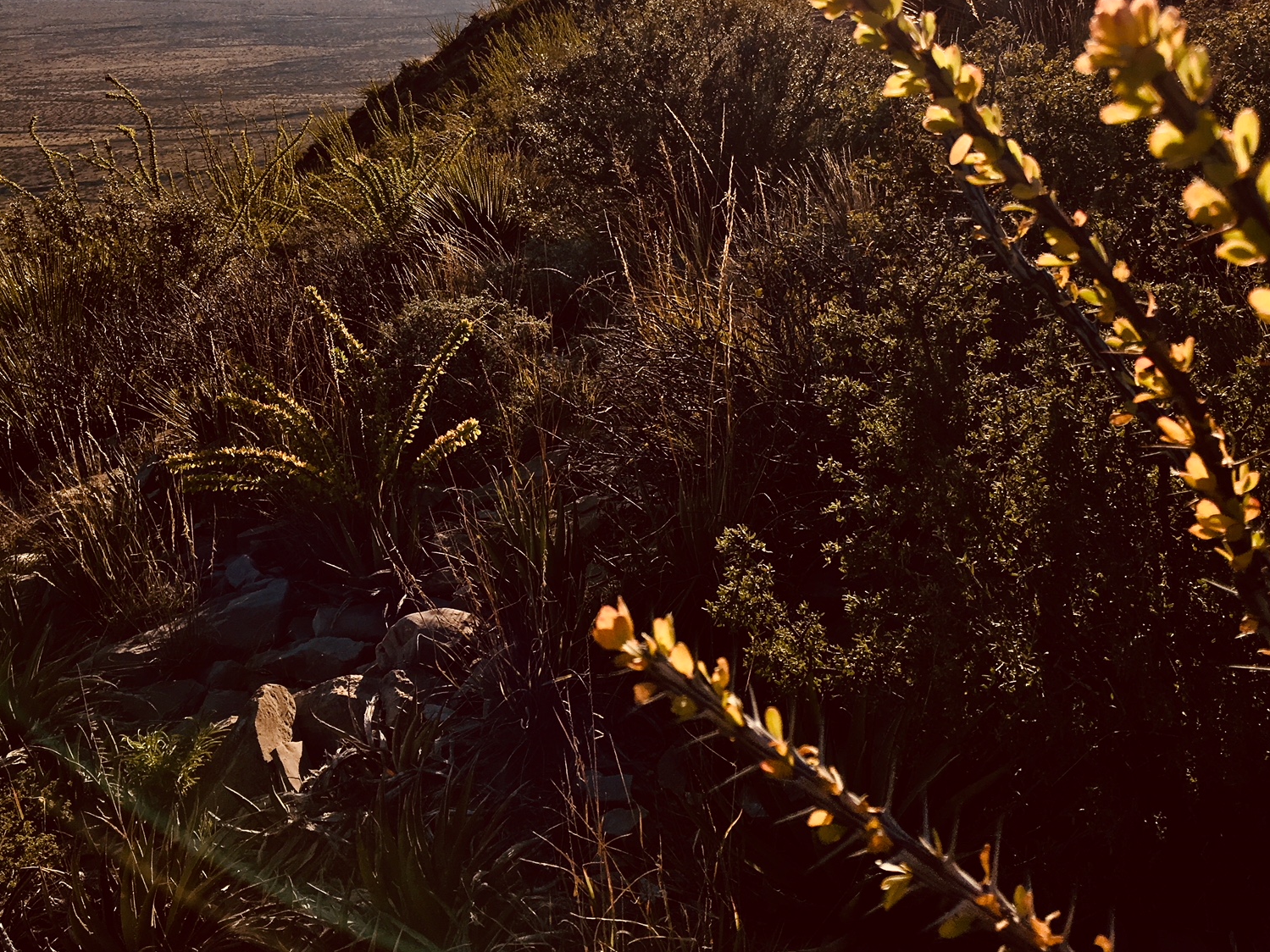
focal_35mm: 39
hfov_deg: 47.9
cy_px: 239
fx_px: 1431
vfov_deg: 36.0
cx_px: 639
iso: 25
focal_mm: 4.15
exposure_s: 1/2564
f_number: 2.2
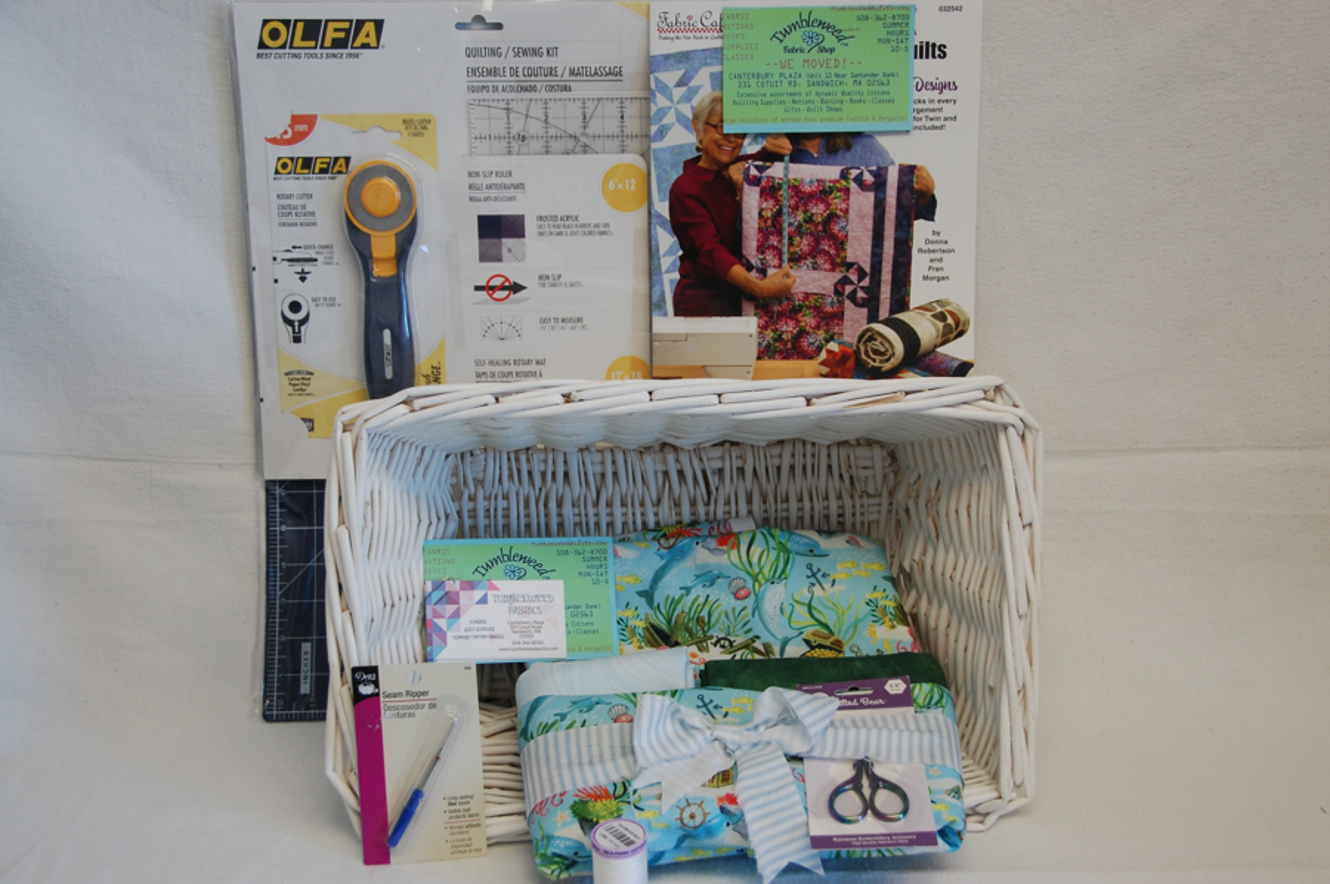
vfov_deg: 28.0
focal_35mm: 48
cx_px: 665
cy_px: 442
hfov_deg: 41.2
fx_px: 1771
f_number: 4.2
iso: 400
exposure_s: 1/60
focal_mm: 32
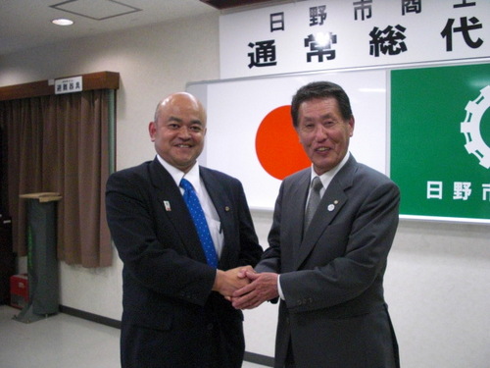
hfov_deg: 51.4
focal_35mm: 36
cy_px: 184
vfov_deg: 39.7
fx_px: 510
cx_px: 245
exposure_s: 1/100
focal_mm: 6.3
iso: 800
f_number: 2.8
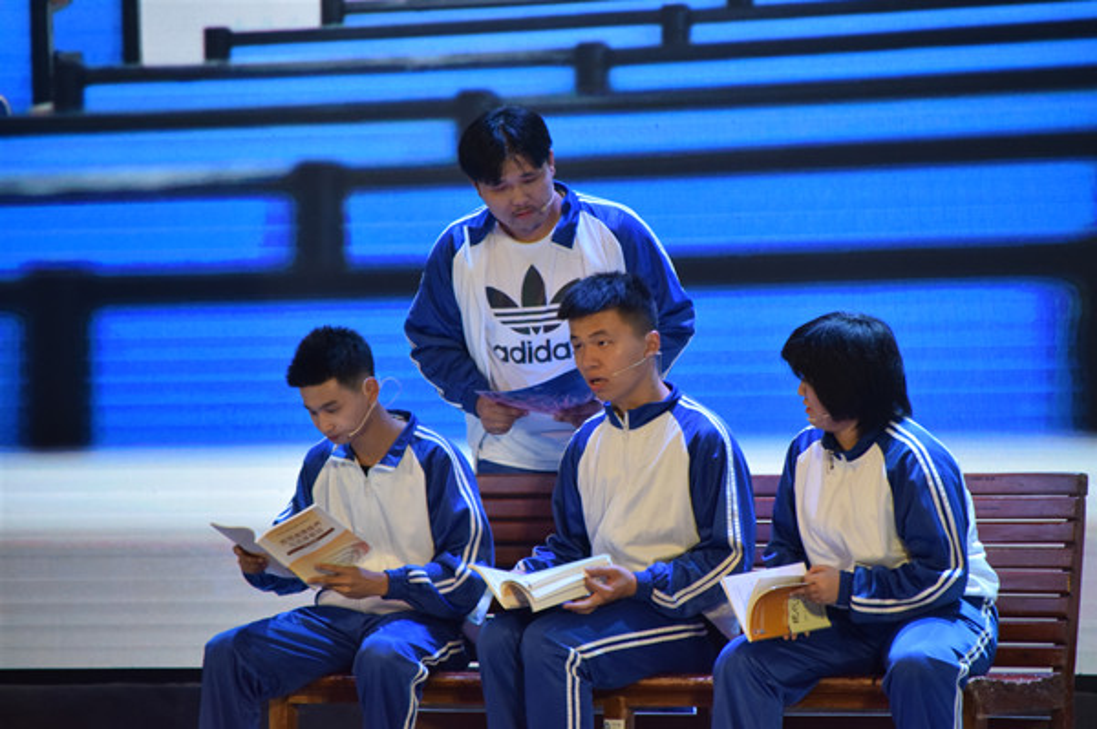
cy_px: 364
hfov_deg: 6.9
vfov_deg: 4.6
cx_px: 548
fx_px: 9134
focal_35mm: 300
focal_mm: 200
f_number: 6.3
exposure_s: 1/125
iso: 1250
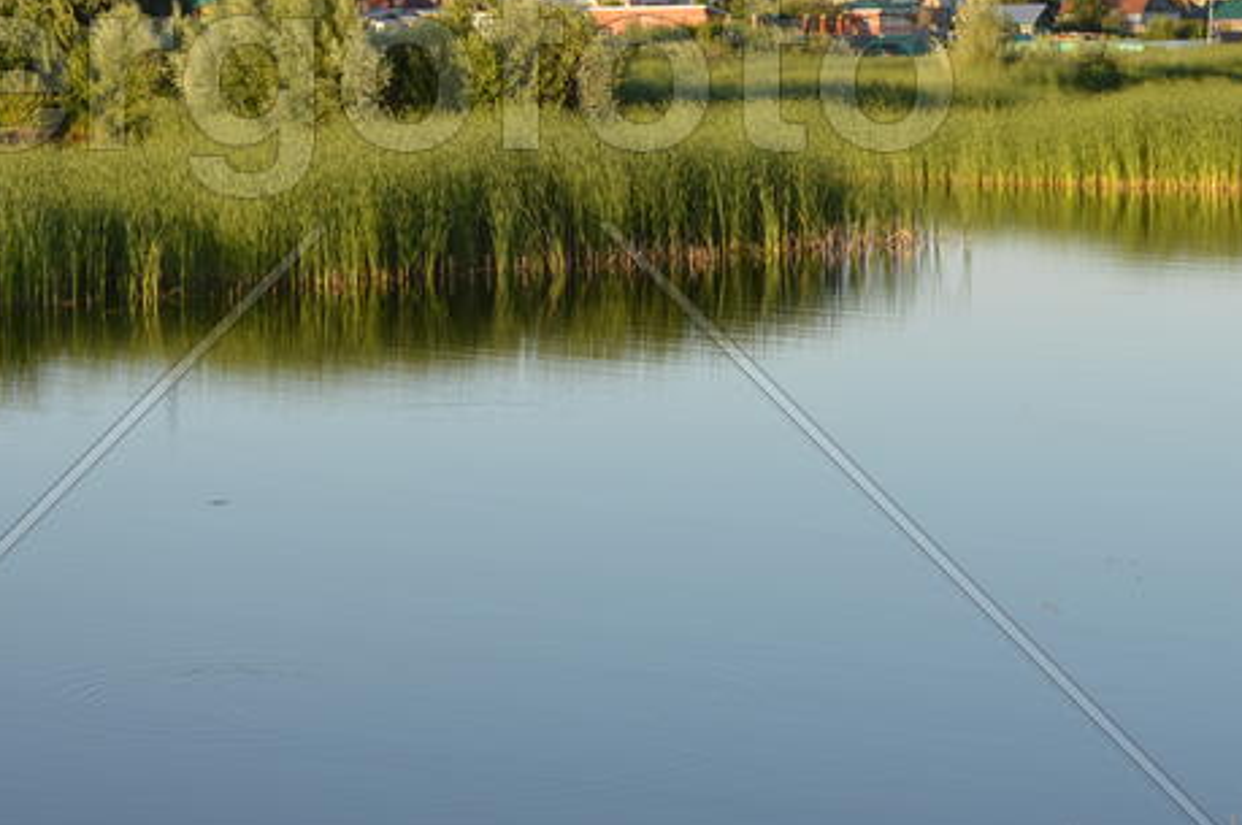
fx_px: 3445
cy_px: 84
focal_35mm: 100
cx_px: 464
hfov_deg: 20.4
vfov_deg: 13.5
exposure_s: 1/200
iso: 100
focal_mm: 35
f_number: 5.6
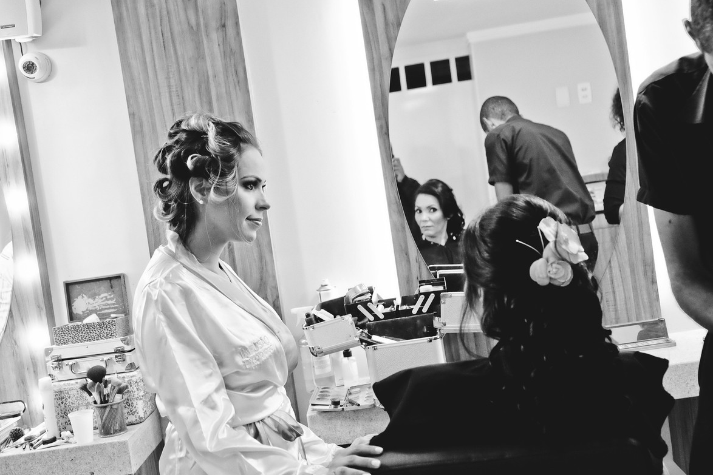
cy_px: 241
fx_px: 911
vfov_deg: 29.3
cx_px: 355
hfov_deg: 42.7
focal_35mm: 46
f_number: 4
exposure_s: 1/200
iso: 3200
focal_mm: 30.2
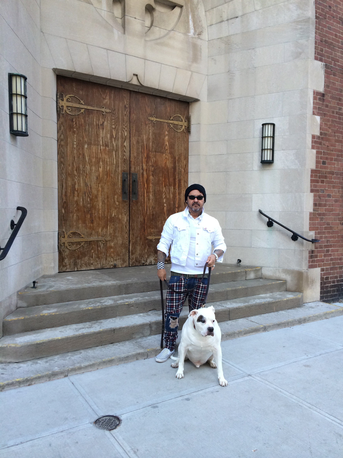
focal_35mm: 30
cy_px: 229
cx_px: 172
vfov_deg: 60.0
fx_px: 396
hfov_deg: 46.8
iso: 64
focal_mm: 4.12
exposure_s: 1/120
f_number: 2.2
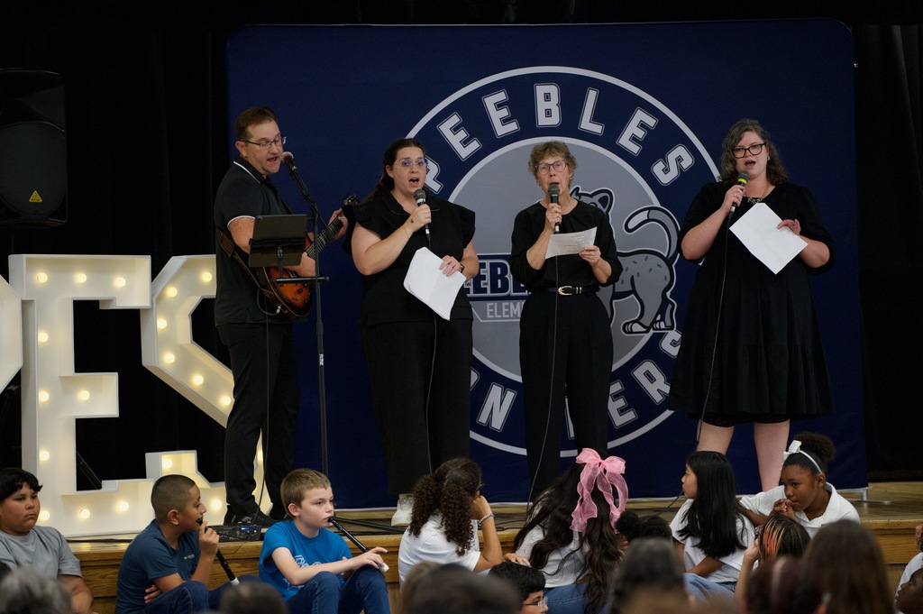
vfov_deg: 10.1
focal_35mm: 135
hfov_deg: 15.2
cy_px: 307
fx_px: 3458
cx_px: 462
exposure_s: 1/200
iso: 2500
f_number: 2.8
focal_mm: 135
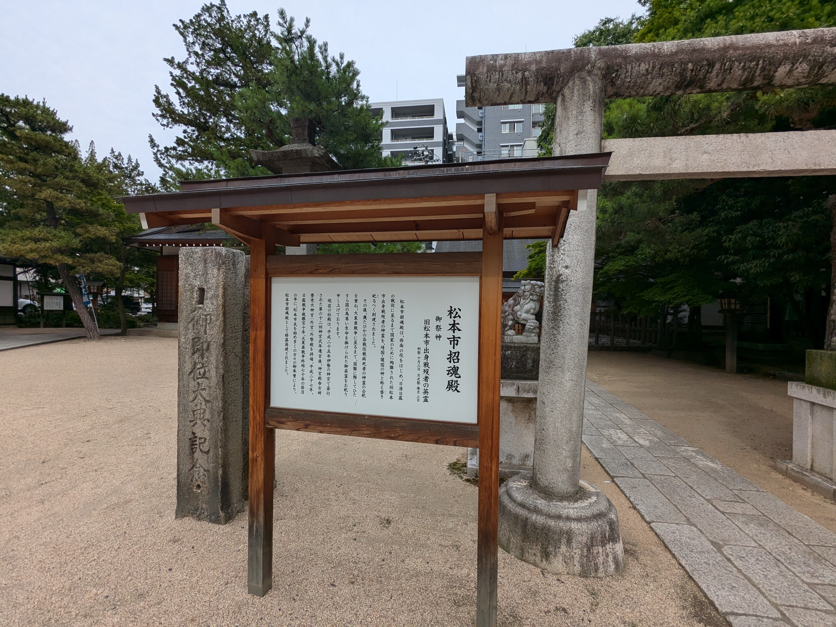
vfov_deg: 78.1
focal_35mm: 16
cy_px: 314
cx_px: 418
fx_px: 386
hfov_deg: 94.5
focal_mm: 2.35
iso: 53
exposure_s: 1/1120
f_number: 2.2
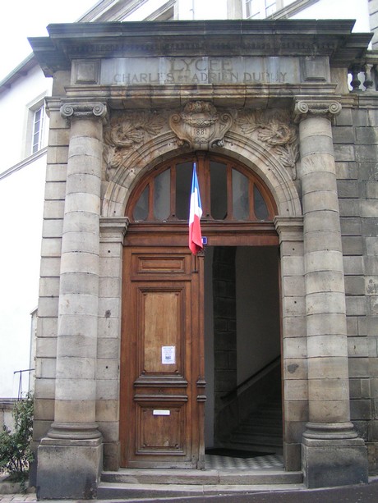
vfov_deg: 49.0
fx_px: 553
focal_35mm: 38
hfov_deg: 37.7
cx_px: 189
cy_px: 252
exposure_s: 1/40
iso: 160
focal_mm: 5.8
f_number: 2.8
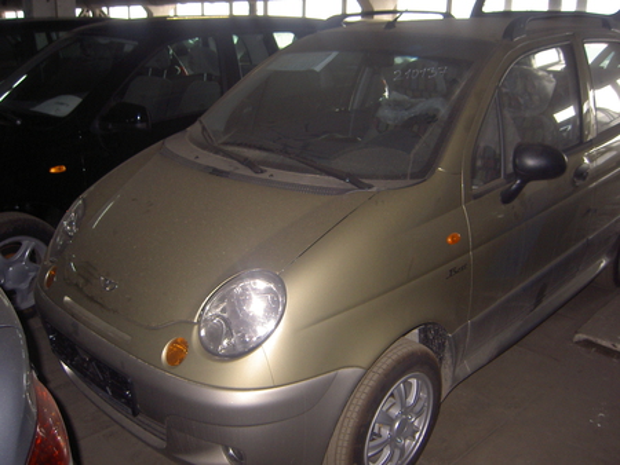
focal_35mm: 34
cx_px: 310
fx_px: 609
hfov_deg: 53.9
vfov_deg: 41.8
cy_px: 232
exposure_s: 1/60
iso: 100
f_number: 2.8
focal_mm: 5.6
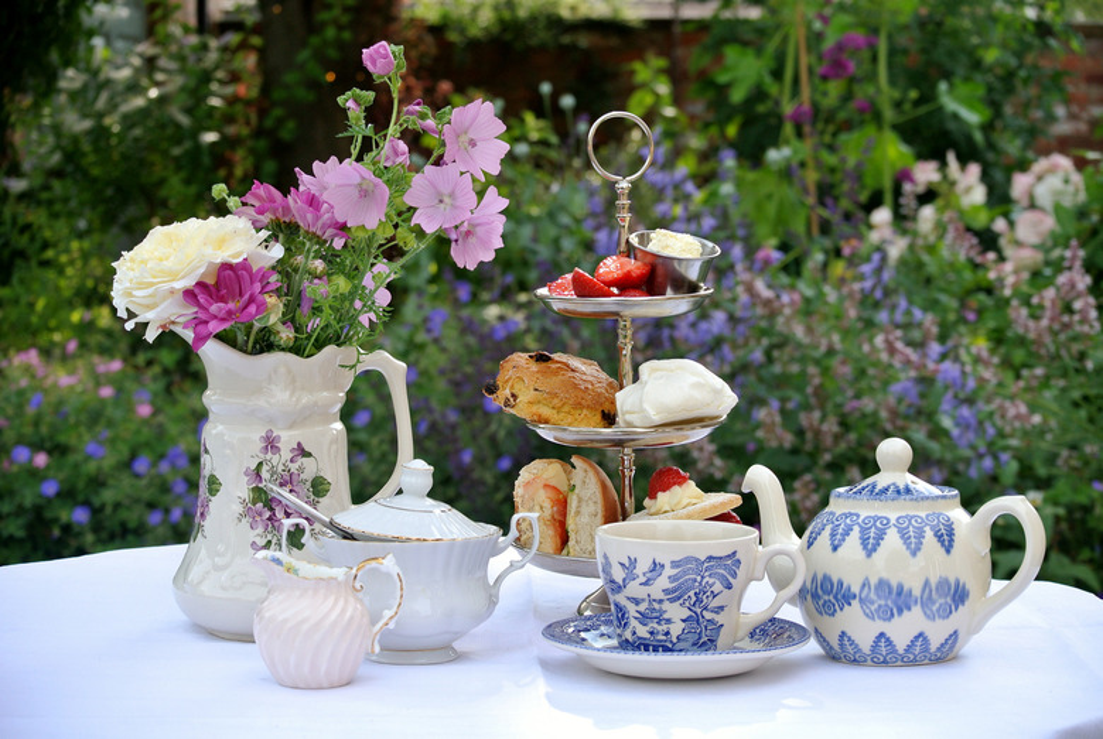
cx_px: 552
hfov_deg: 25.0
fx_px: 2486
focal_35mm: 81
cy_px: 370
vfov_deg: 16.9
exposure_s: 1/250
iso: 100
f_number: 4
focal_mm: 30
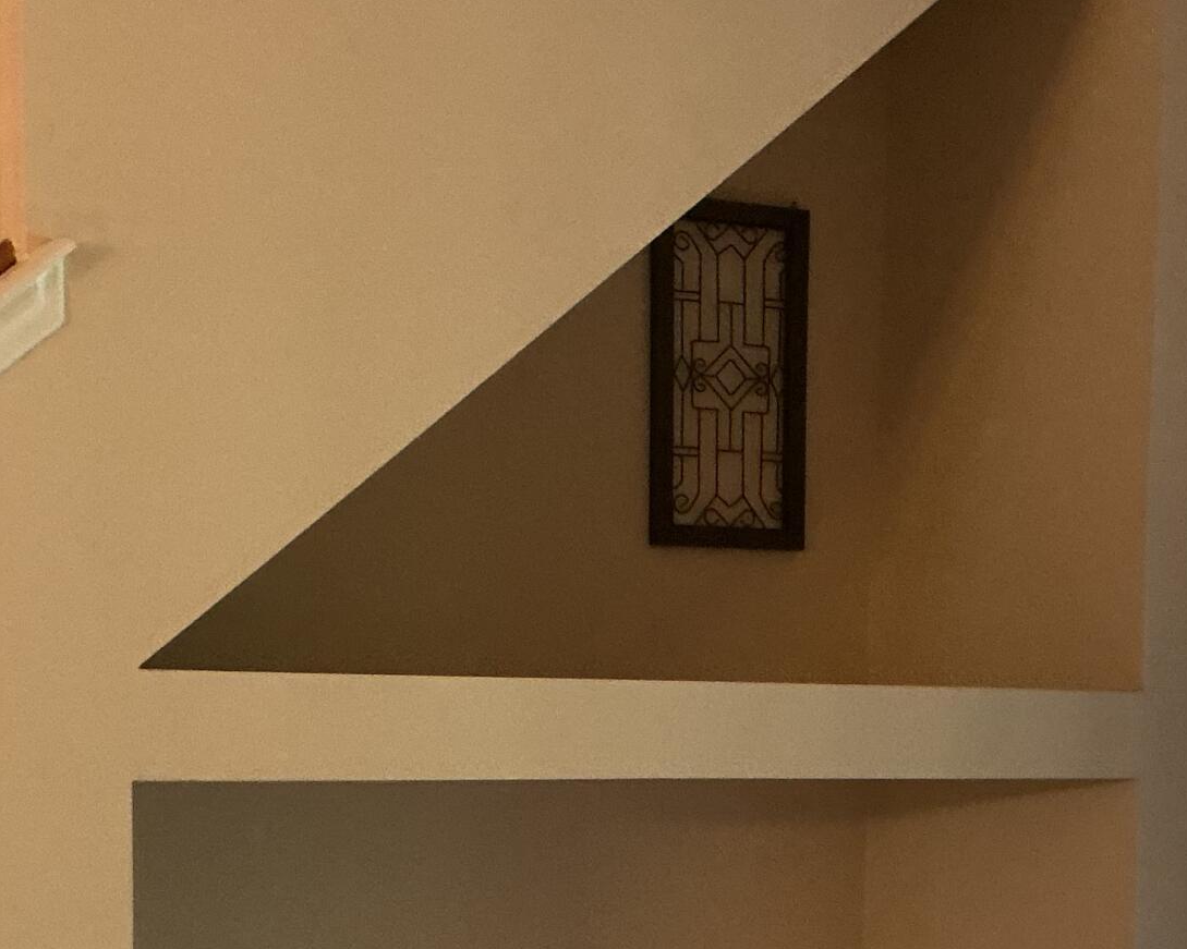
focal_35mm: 78
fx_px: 2740
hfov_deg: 24.4
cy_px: 957
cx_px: 640
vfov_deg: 19.1
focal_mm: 3
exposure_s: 1/40
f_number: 1.8
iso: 250
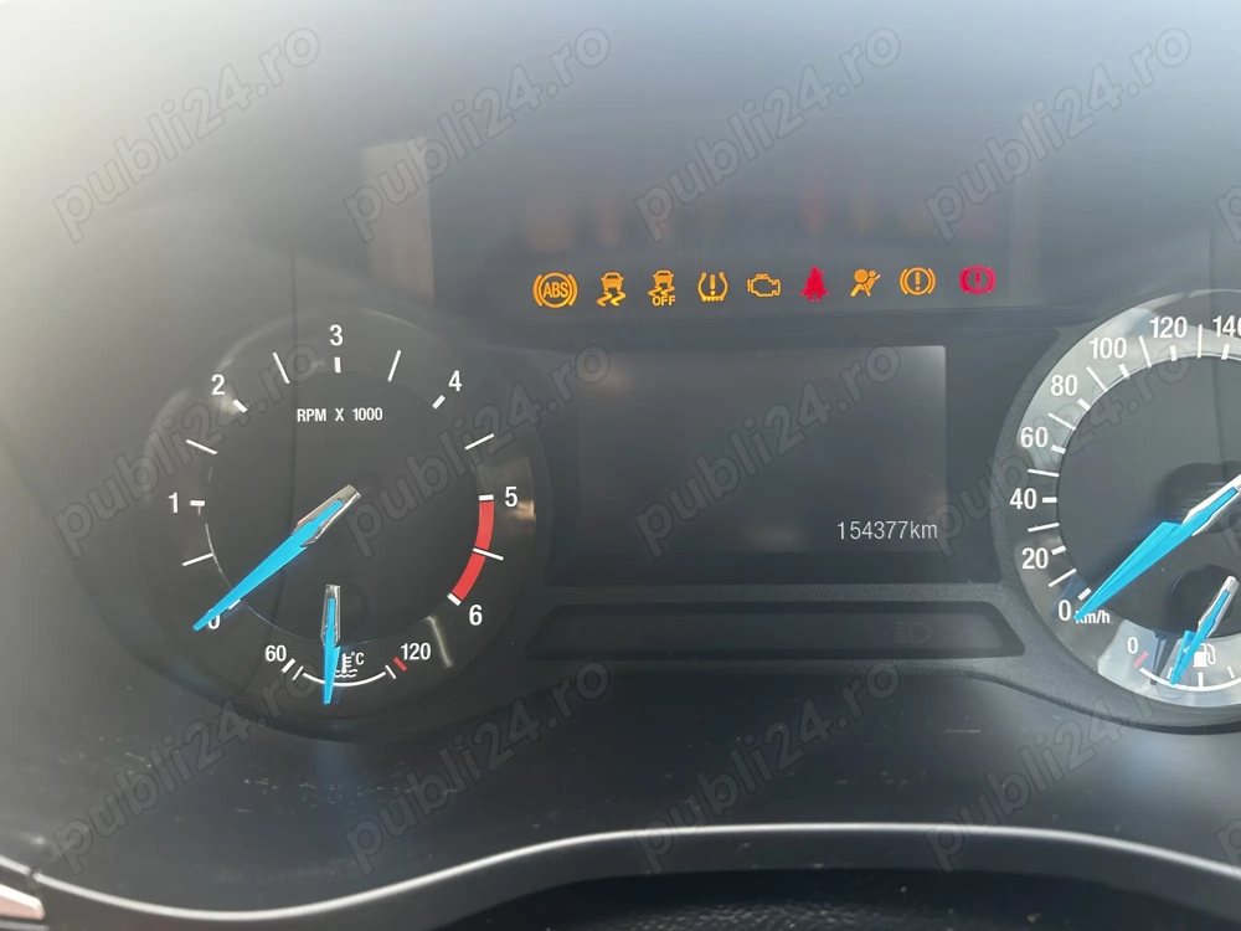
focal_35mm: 26
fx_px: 932
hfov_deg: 67.3
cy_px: 466
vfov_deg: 53.1
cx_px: 620
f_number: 1.5
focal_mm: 5.7
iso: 64
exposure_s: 1/87
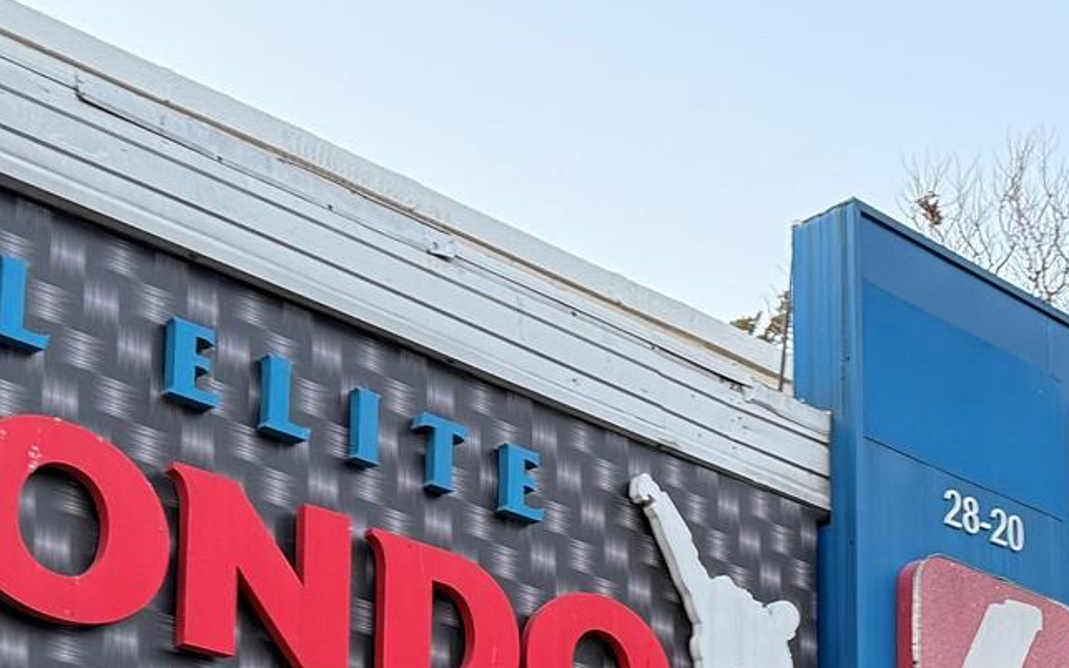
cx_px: 929
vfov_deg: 15.1
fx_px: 2360
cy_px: 949
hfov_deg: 24.9
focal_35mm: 81
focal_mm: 6.76
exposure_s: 1/60
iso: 250
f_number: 1.78
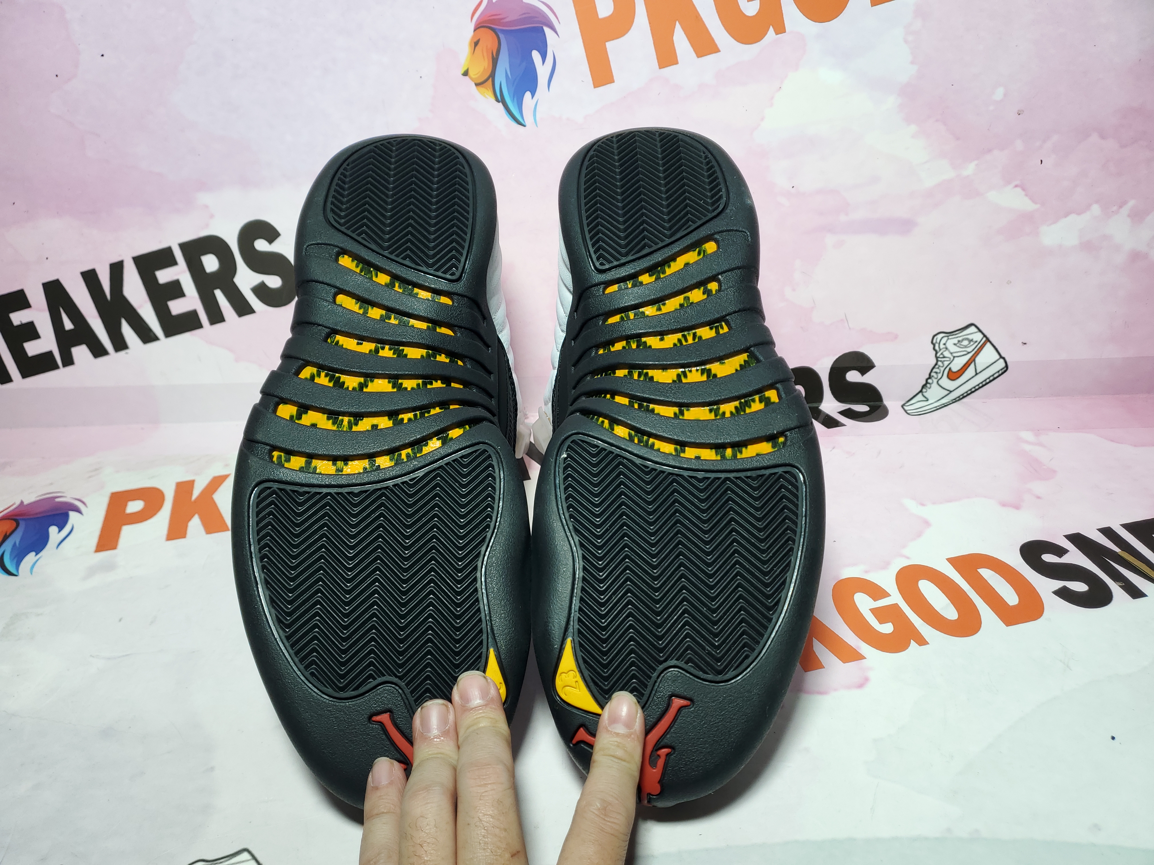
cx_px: 577
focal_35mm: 26
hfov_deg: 67.3
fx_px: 867
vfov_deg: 53.1
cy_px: 432
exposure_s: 1/343
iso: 50
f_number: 1.5
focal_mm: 4.3
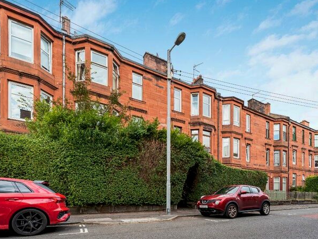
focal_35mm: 18
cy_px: 118
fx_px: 166
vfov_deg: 71.3
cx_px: 171
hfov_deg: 87.2
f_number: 10
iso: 200
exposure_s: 1/15
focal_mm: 16.1
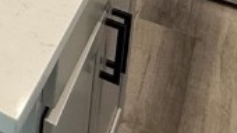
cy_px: -253
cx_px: -269
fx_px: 577
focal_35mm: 92
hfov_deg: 16.2
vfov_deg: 10.1
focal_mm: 2.22
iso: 125
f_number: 2.2
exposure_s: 1/120
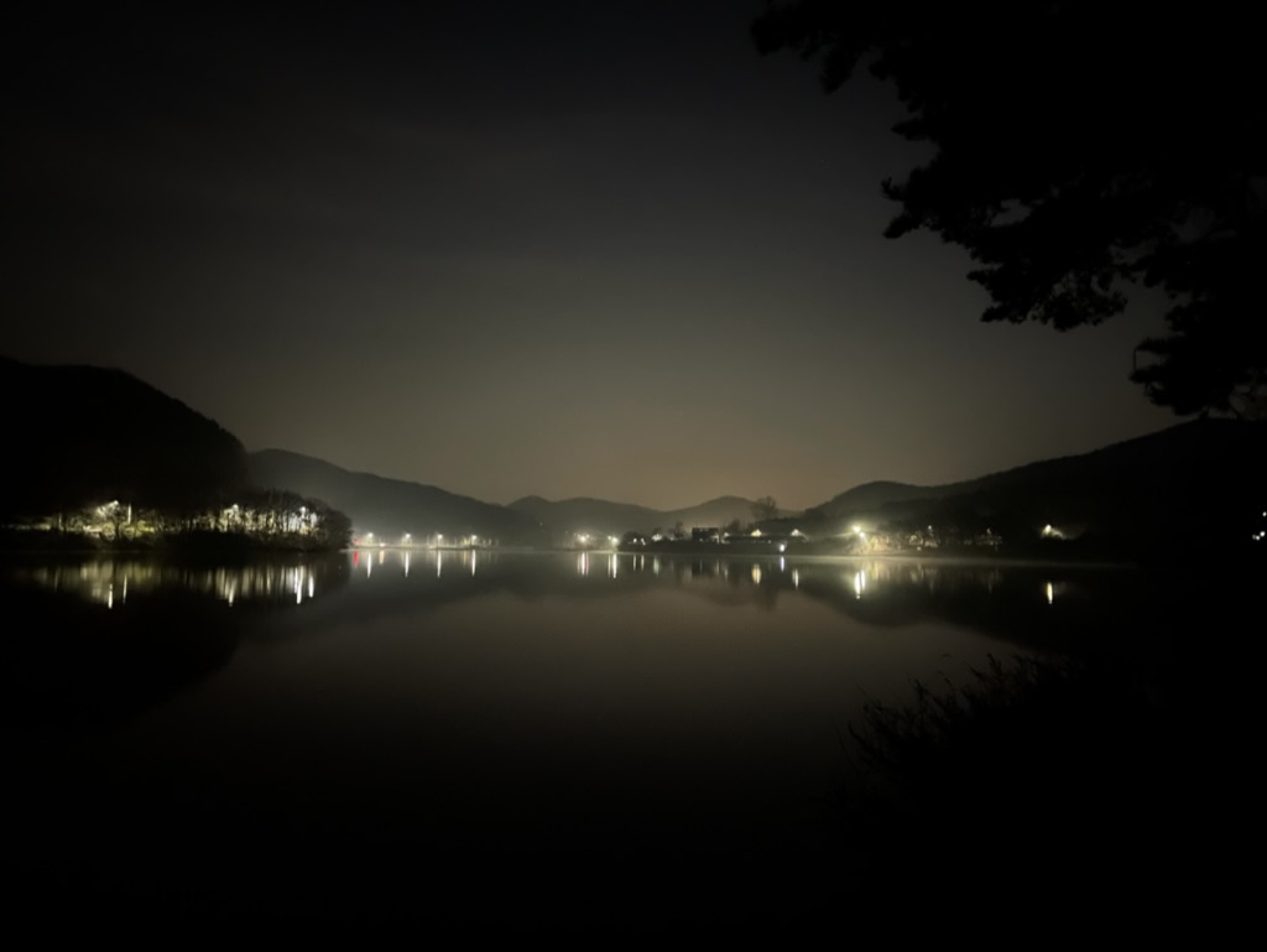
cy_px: 476
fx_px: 952
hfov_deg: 67.3
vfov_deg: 53.1
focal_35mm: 26
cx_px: 634
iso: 2500
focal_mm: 4.2
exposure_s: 1/4
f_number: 1.6
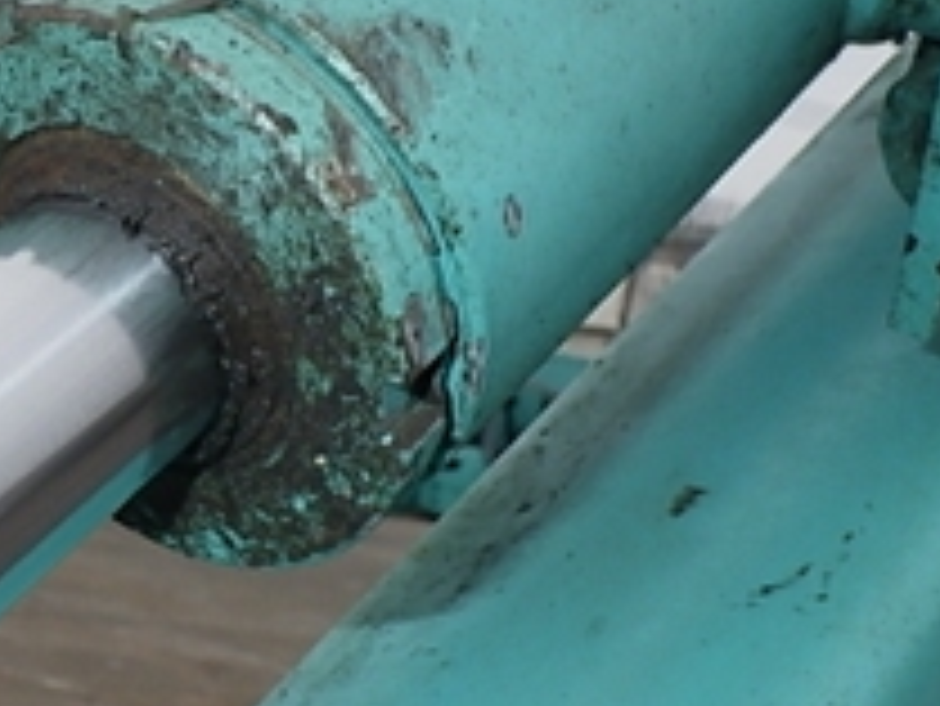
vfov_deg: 18.9
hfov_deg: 24.3
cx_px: 99
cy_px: 333
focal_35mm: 78
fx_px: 2119
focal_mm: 6.1
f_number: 4.6
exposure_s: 1/1250
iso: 250
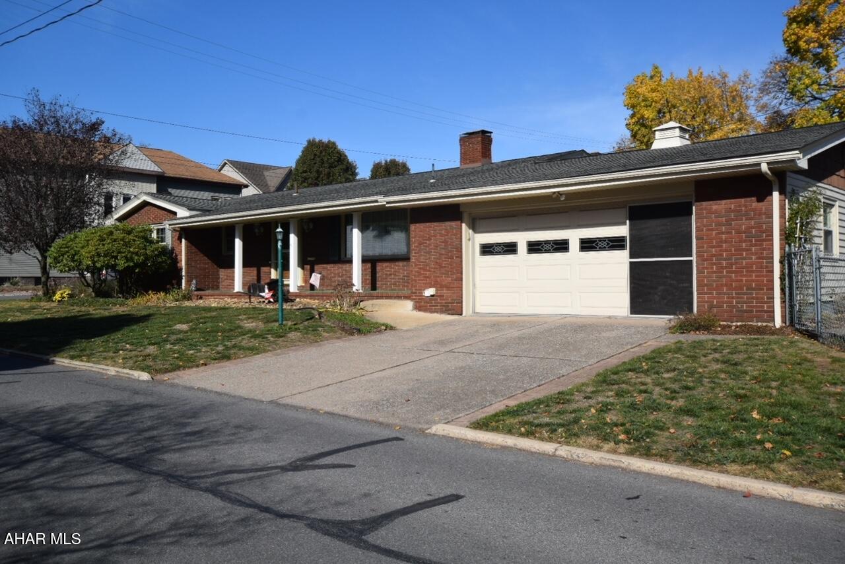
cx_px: 422
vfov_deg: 40.0
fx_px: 775
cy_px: 282
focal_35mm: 33
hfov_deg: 57.2
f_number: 11
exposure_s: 1/500
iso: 200
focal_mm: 22
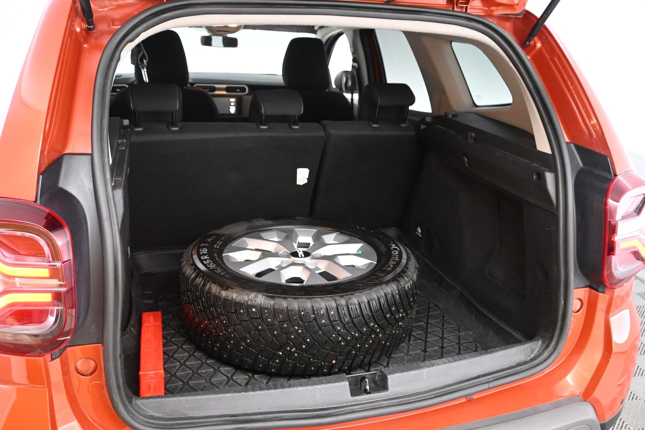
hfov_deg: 59.5
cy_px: 215
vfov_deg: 41.7
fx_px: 564
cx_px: 322
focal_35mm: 32
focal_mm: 21
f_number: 4
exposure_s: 1/50
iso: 3200
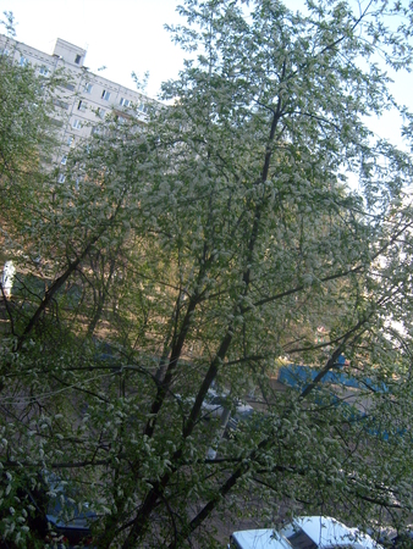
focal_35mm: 35
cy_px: 274
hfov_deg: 40.7
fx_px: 556
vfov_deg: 52.6
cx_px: 206
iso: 80
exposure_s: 1/350
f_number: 2.8
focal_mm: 5.8
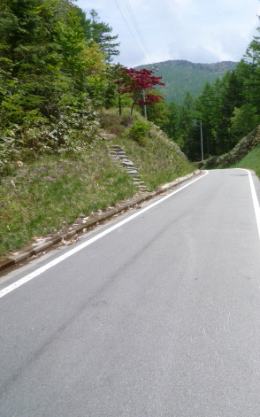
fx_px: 409
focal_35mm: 36
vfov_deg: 54.0
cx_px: 259
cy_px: 210
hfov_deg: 32.5
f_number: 4
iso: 100
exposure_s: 1/800
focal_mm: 4.4
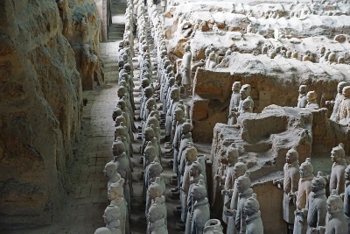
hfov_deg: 29.9
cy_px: 117
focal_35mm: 68
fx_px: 656
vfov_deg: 20.2
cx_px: 175
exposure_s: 1/80
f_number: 4.5
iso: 2500
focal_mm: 45
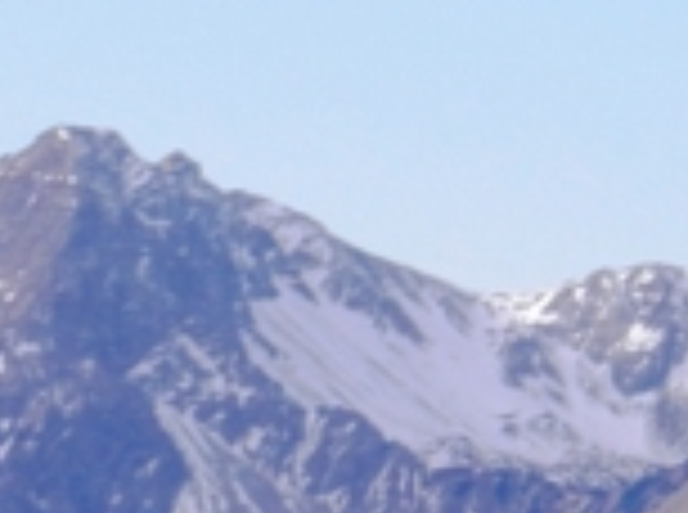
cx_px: 0
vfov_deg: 2.1
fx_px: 13721
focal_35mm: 692
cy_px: 297
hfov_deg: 2.9
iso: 160
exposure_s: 1/640
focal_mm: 29.7
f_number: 5.3
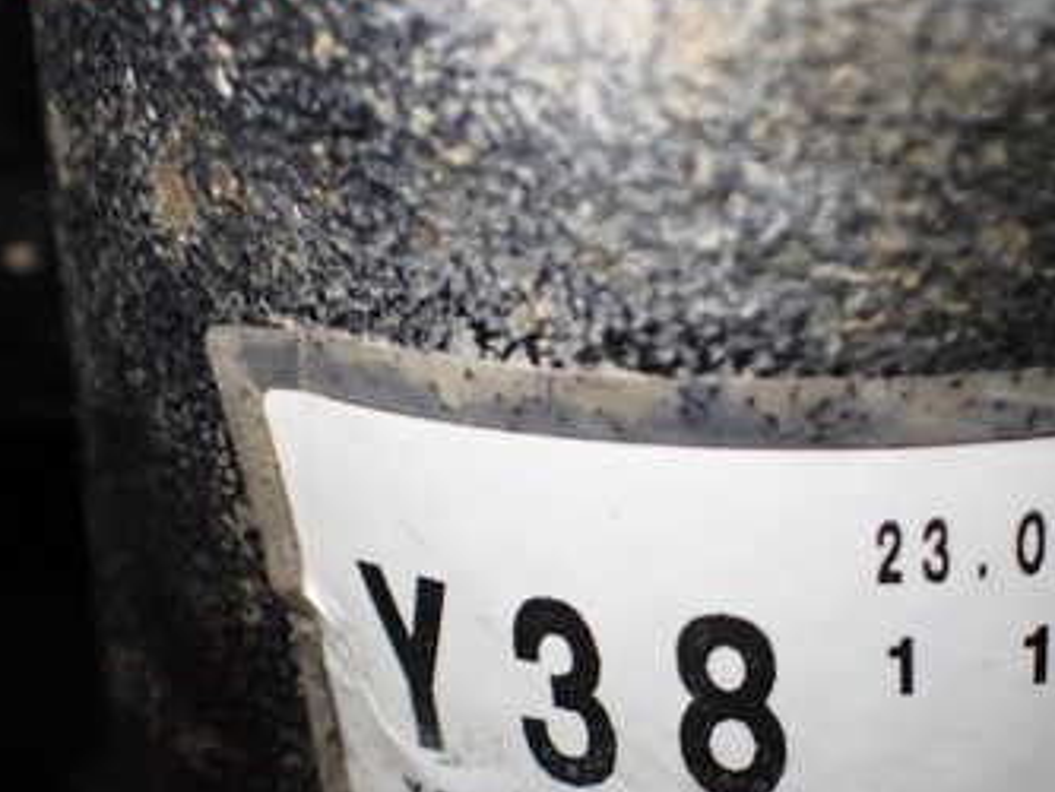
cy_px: 624
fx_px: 1646
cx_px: 792
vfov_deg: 26.6
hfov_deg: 34.8
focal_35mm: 54
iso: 250
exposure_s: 1/125
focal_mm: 5.4
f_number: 2.3
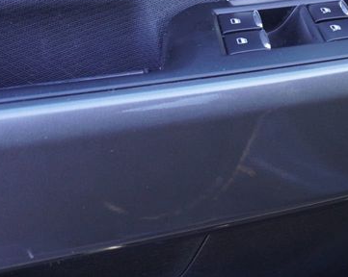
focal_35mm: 64
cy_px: 53
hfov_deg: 25.5
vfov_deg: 23.4
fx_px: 658
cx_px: 450
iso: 320
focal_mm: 16
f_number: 4
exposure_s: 1/60
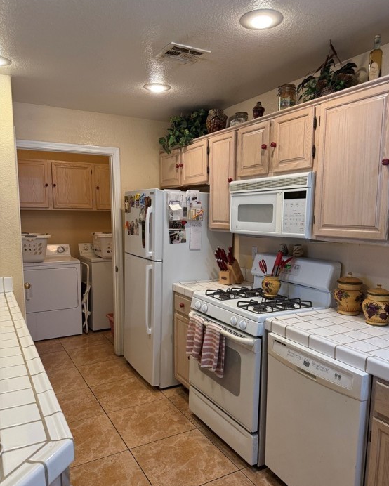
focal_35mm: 26
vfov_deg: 65.9
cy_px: 266
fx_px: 374
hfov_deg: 54.9
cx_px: 202
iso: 200
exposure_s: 1/127
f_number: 1.78
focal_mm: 6.76
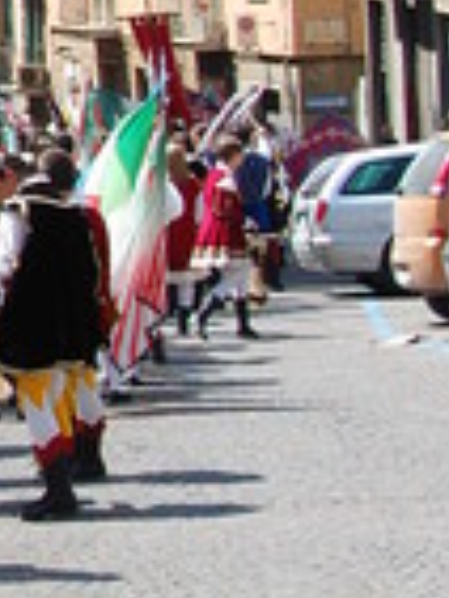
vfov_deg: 8.6
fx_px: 3954
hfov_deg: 6.2
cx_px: -587
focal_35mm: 229
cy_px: -68
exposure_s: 1/250
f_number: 8
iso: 200
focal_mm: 28
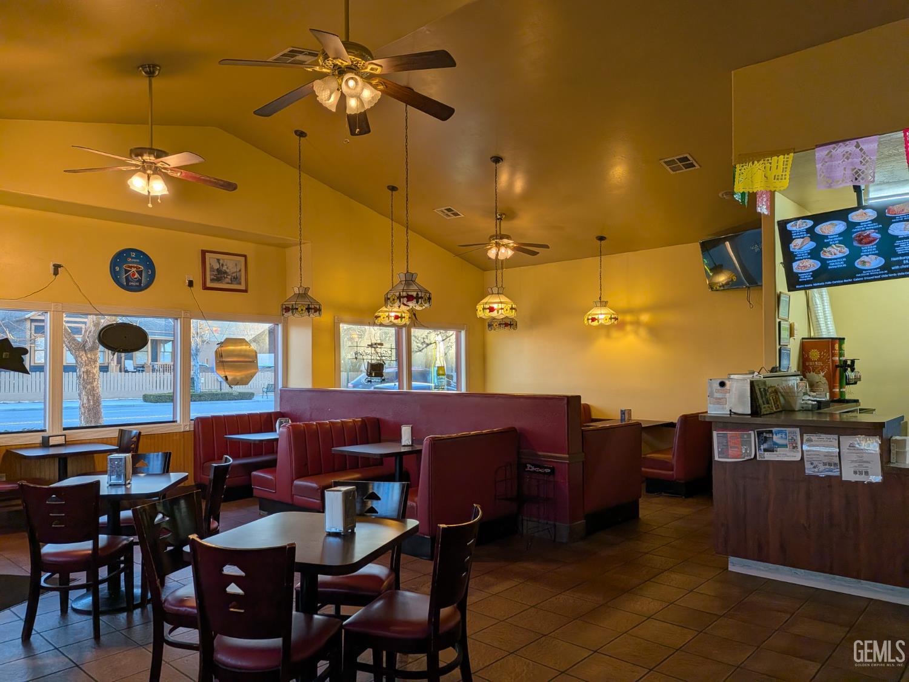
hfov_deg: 71.6
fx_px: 630
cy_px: 341
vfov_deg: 56.8
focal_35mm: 24
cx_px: 454
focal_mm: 4.53
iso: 29
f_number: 1.7
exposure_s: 1/411
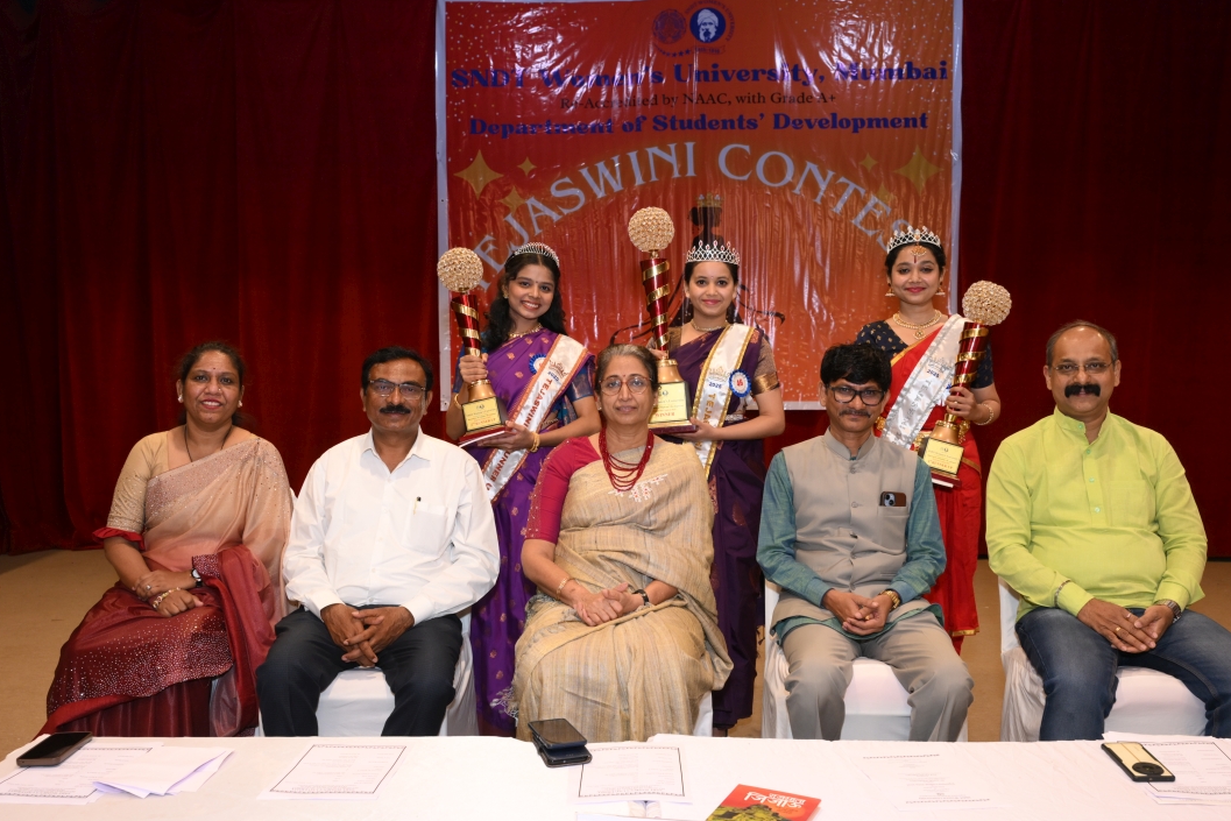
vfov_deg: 40.0
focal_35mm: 33
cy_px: 419
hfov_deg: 57.2
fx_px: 1128
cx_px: 628
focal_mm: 31
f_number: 5.6
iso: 1000
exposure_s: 1/125
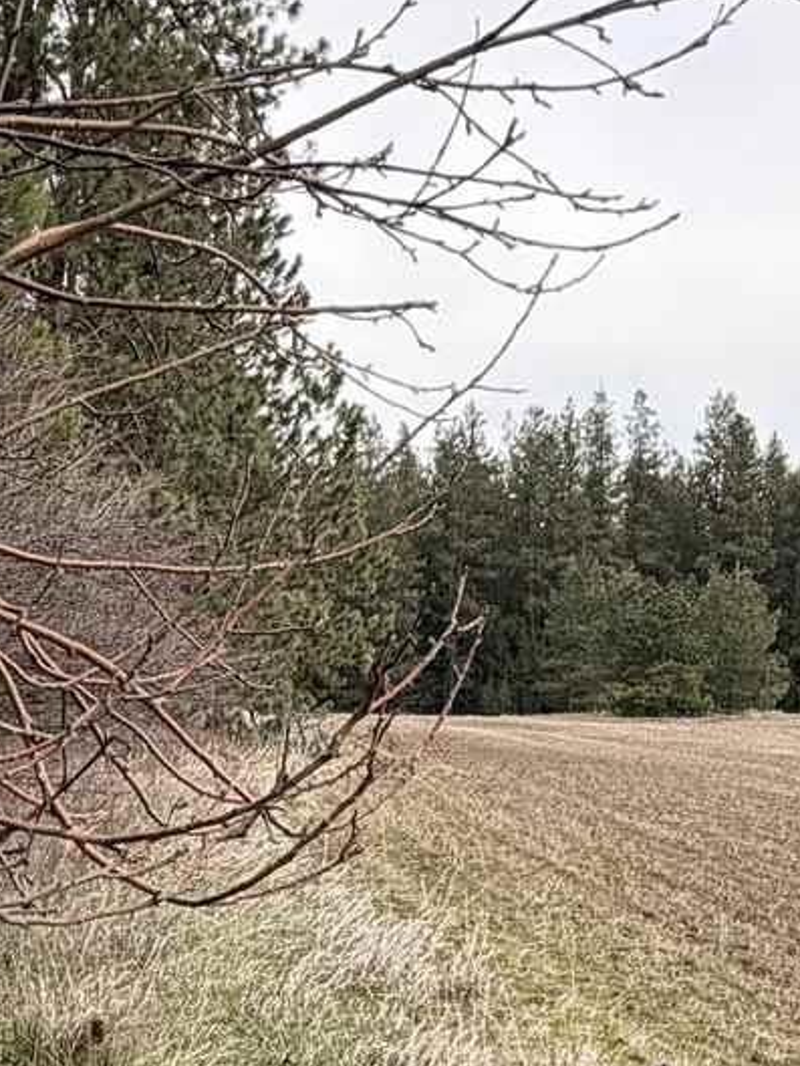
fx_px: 1879
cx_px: 161
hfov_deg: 23.7
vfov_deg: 30.7
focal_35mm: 61
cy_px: 891
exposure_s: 1/770
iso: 32
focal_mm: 2.22
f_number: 2.2
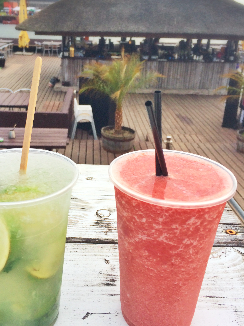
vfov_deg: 48.9
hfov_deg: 37.6
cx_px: 96
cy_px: 149
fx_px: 357
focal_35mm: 38
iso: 32
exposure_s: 1/265
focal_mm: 4.12
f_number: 2.2
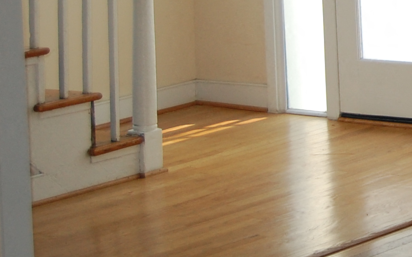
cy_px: -125
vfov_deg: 7.5
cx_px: 678
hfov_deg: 11.4
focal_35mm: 173
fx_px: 1942
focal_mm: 34
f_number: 4.5
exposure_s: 1/200
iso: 400
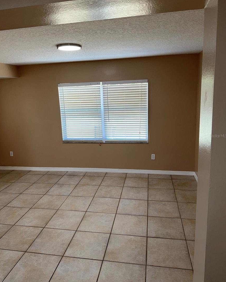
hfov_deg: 54.9
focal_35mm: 26
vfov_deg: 66.0
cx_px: 111
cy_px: 136
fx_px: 217
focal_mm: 6.76
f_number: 1.78
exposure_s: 1/68
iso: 50
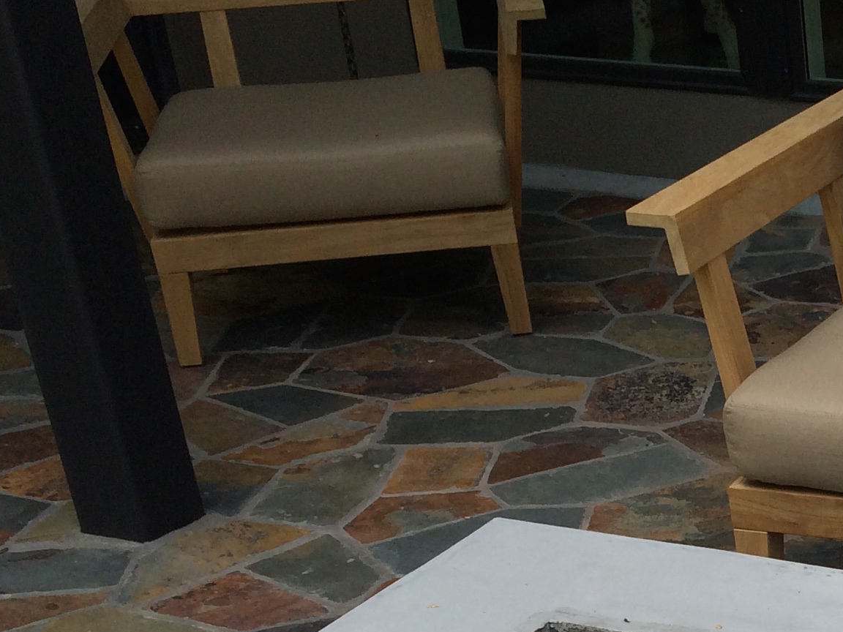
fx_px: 2070
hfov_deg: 20.9
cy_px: 754
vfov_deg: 16.6
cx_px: 1095
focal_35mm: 85
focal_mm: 4.12
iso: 32
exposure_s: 1/376
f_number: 2.2
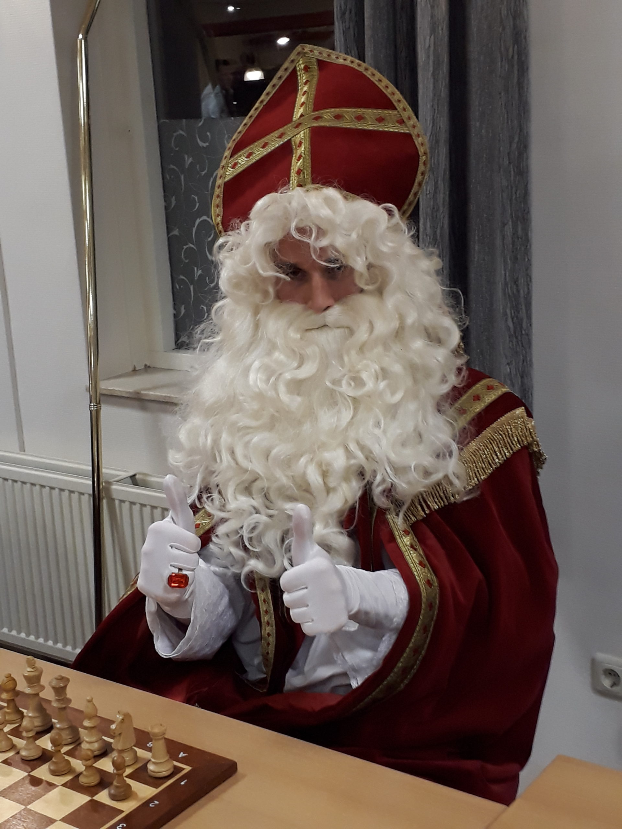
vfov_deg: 65.3
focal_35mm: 27
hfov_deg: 51.4
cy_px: 414
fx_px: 647
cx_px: 311
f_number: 1.9
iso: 125
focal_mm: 3.6
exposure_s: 1/33
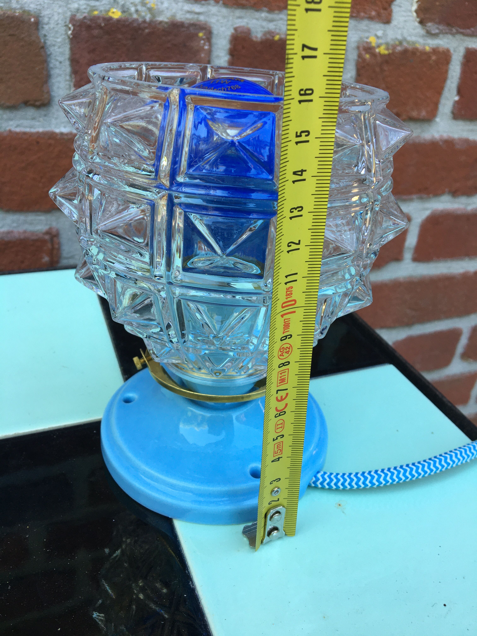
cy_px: 318
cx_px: 238
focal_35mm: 29
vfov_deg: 61.7
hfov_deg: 48.2
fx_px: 533
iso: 32
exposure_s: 1/100
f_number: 2.2
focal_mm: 4.15
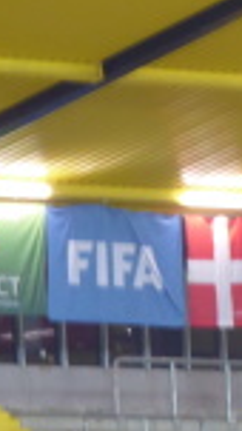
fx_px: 5609
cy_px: 471
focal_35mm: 492
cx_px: 11
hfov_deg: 2.5
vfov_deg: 4.4
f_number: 5.4
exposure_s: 1/6
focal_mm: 27.1
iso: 400
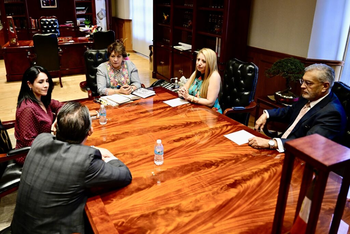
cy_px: 117
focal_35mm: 24
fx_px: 233
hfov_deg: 73.7
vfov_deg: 53.1
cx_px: 175
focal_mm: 24
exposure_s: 1/160
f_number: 2.8
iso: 2500
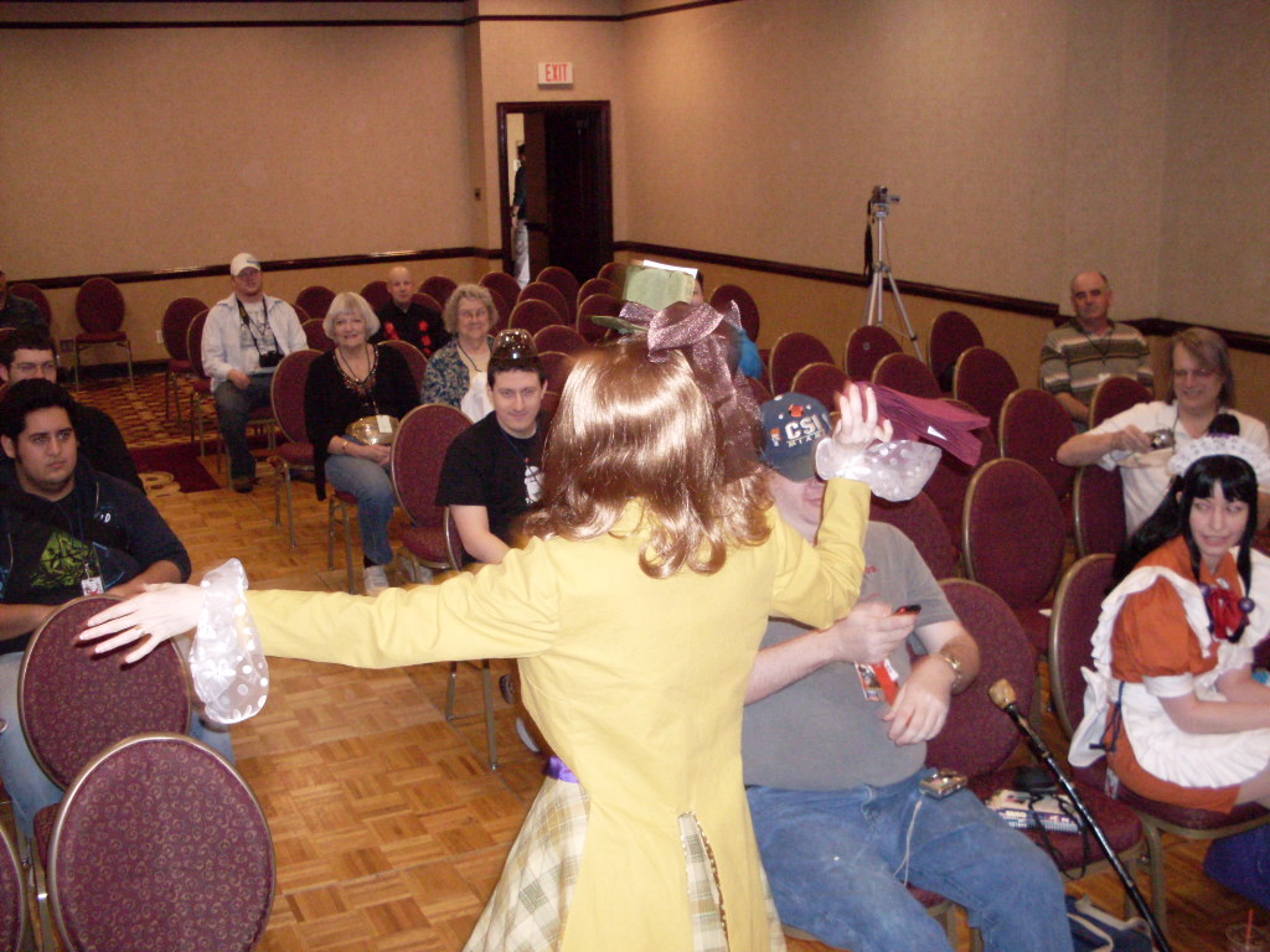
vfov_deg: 37.7
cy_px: 476
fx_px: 1394
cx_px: 635
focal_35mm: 38
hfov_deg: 49.0
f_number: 2.8
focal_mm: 6.3
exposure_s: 1/45
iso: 240
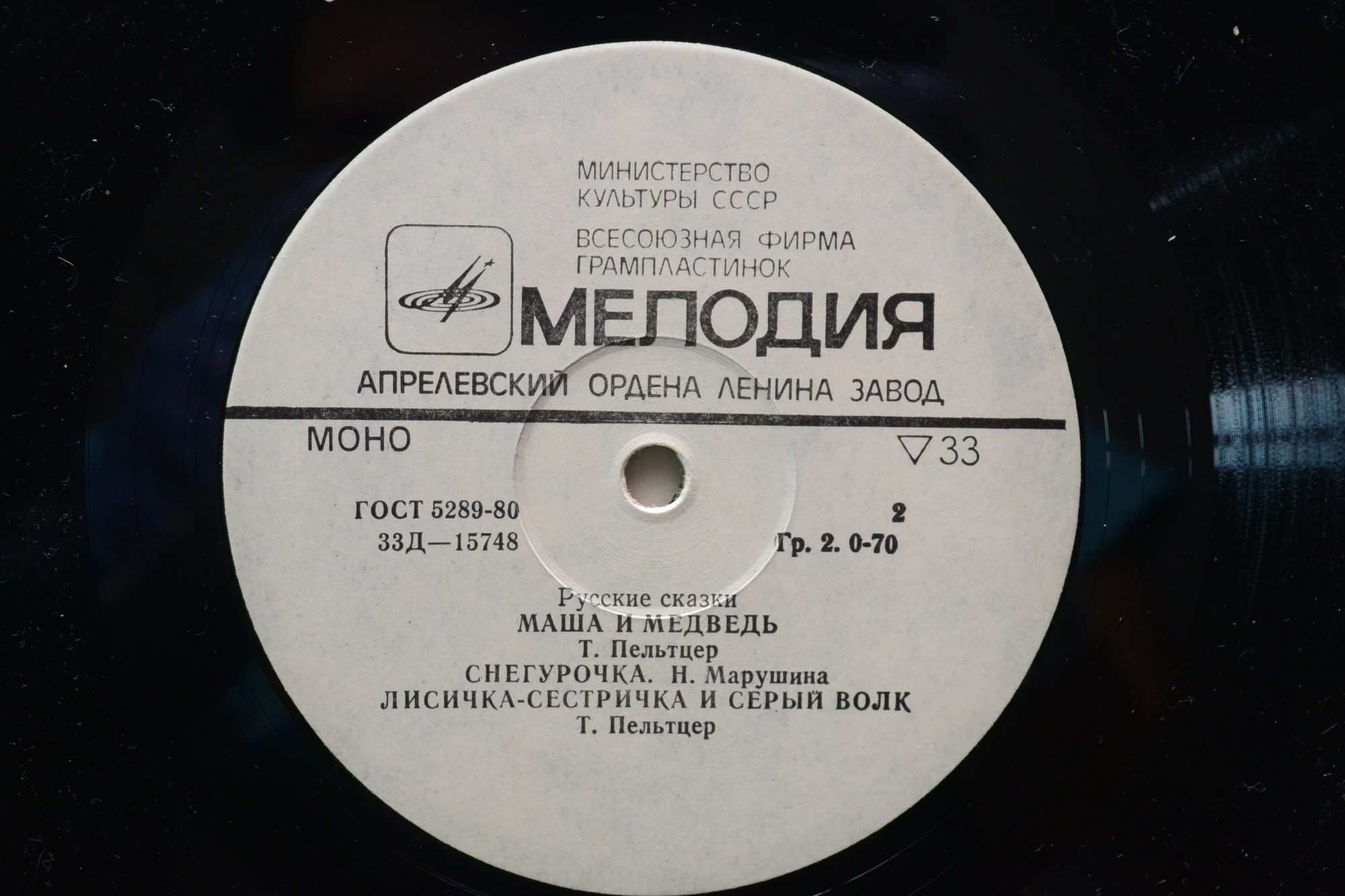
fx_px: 1961
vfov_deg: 25.7
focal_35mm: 52
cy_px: 448
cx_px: 672
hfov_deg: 37.9
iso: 1600
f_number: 7.1
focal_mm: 35
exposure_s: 1/125
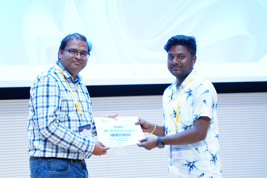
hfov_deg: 21.2
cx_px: 134
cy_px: 89
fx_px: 712
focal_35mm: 96
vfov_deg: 14.3
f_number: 2.8
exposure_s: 1/50
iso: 1000
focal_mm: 64.1
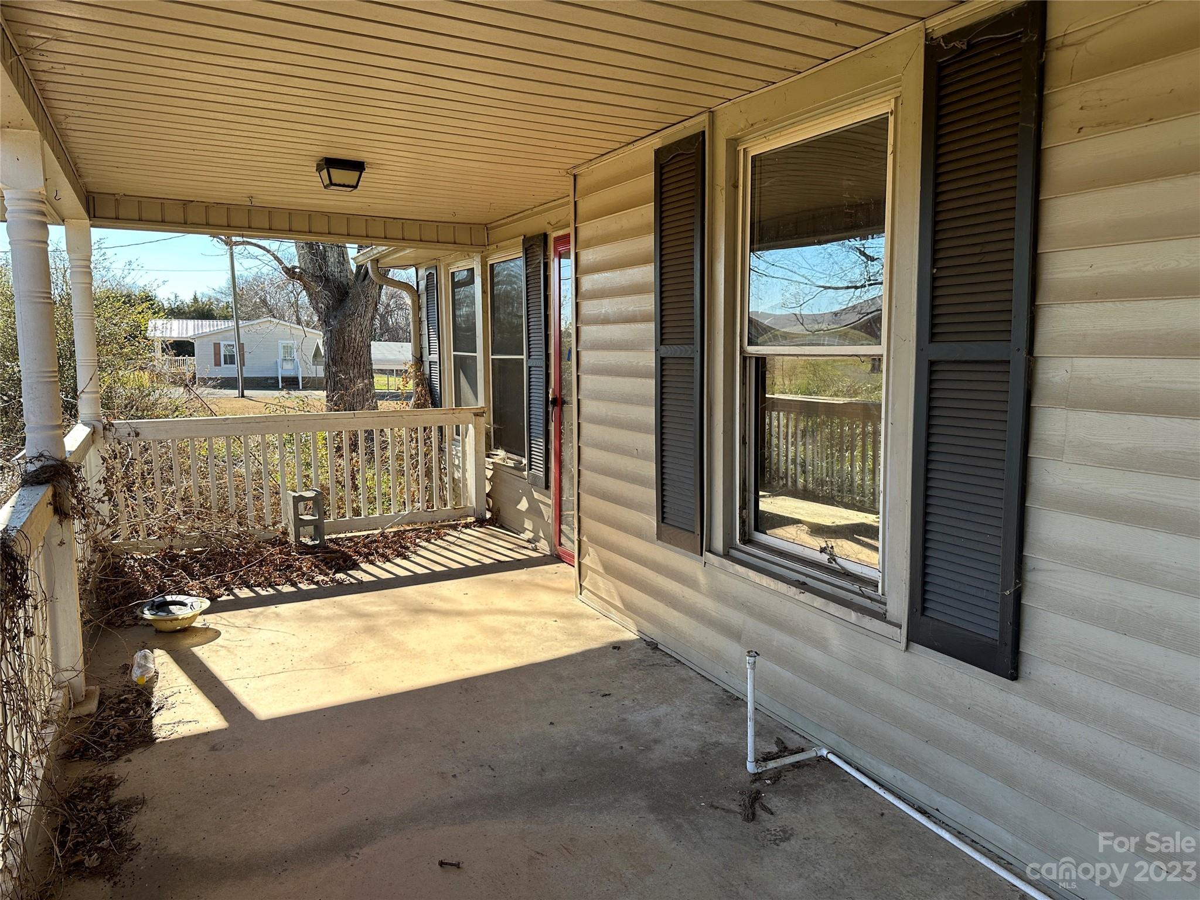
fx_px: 832
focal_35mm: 24
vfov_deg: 56.8
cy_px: 450
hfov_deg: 71.6
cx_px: 600
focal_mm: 6.86
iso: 80
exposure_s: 1/816
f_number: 1.78
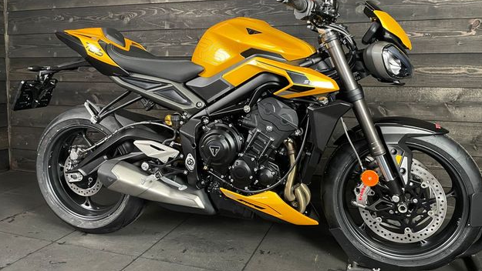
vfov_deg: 39.9
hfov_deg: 66.0
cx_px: 244
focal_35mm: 29
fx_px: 371
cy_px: 102
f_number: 1.6
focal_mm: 4.2
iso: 500
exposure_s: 1/33
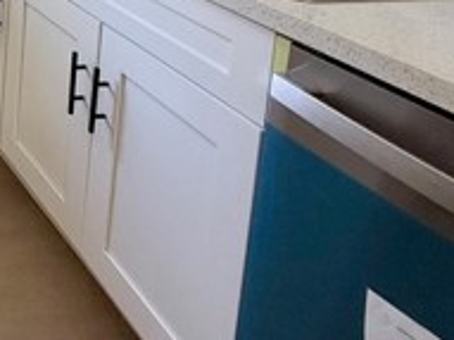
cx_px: -202
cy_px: -155
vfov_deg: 24.7
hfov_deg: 28.6
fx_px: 616
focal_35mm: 47
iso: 64
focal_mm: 2.22
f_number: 2.2
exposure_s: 1/110
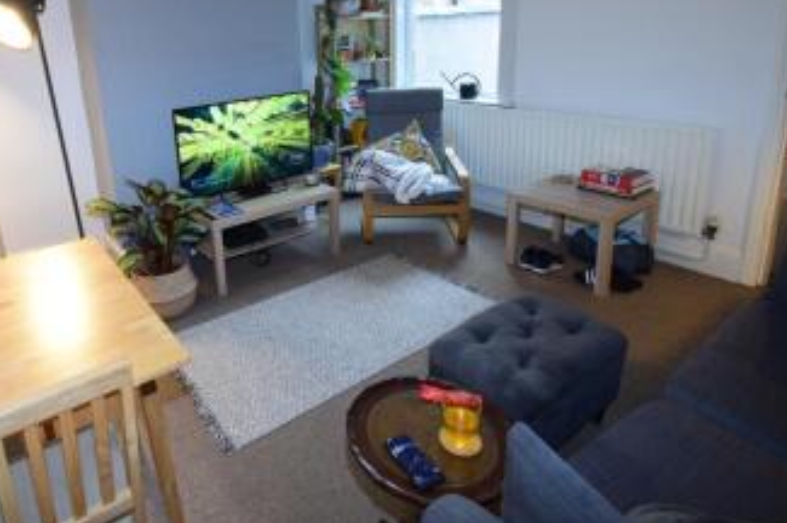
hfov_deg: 76.3
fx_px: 480
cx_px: 266
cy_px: 163
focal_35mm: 22
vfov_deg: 55.6
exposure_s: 1/15
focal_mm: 10
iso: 1250
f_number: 6.3
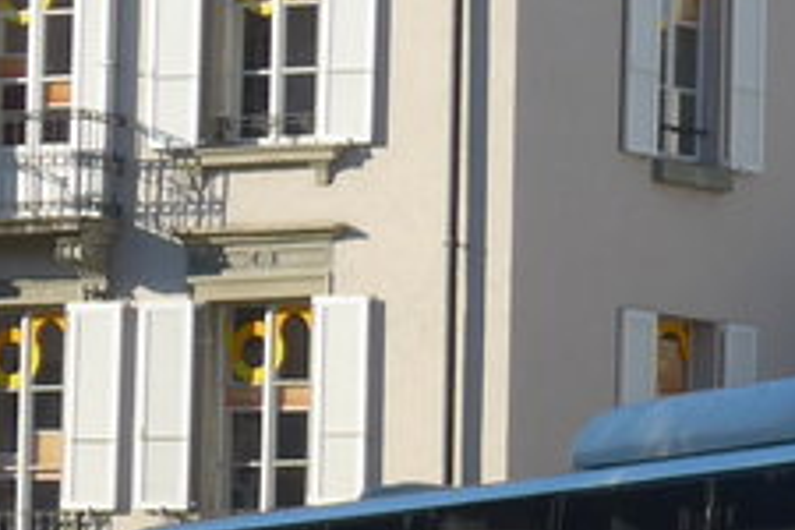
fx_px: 9076
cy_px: 452
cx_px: 1601
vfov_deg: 3.3
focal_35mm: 411
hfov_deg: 4.9
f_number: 4.2
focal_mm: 15
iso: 80
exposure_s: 1/500
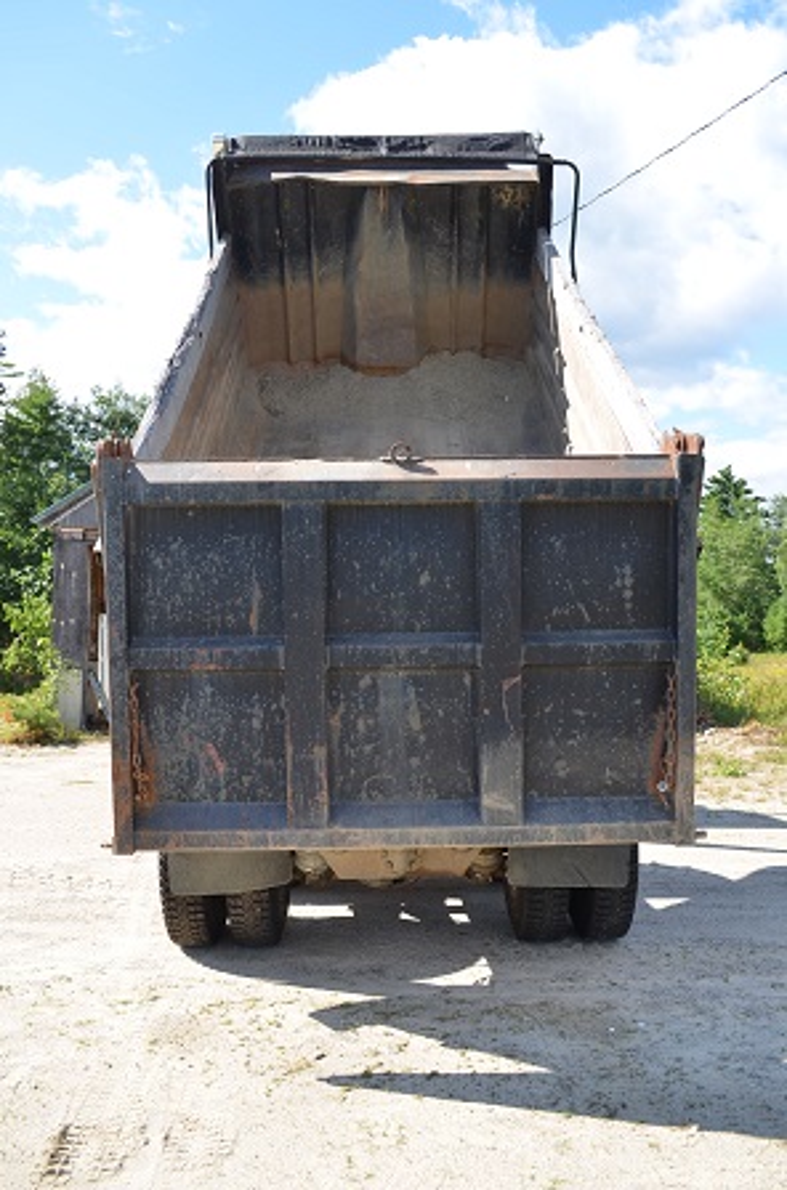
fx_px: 990
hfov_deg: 43.4
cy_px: 595
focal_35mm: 30
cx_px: 394
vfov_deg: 62.1
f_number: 7.1
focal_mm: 20
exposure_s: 1/200
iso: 100
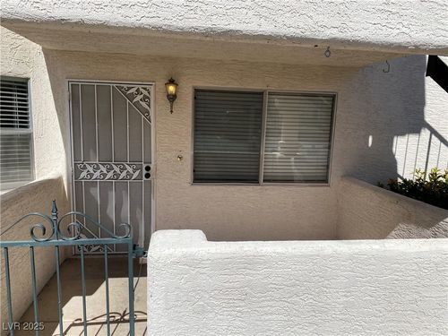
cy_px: 168
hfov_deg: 67.3
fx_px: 336
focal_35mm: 26
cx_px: 224
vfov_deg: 53.1
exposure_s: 1/5495
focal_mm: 4.25
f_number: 1.8
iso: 32
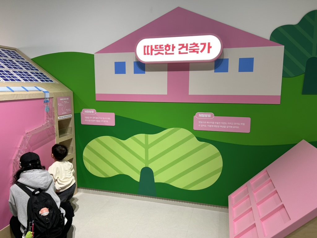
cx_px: 158
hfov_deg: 67.3
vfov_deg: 53.1
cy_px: 119
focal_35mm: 26
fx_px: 238
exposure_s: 1/60
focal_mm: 5.7
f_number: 1.5
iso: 64
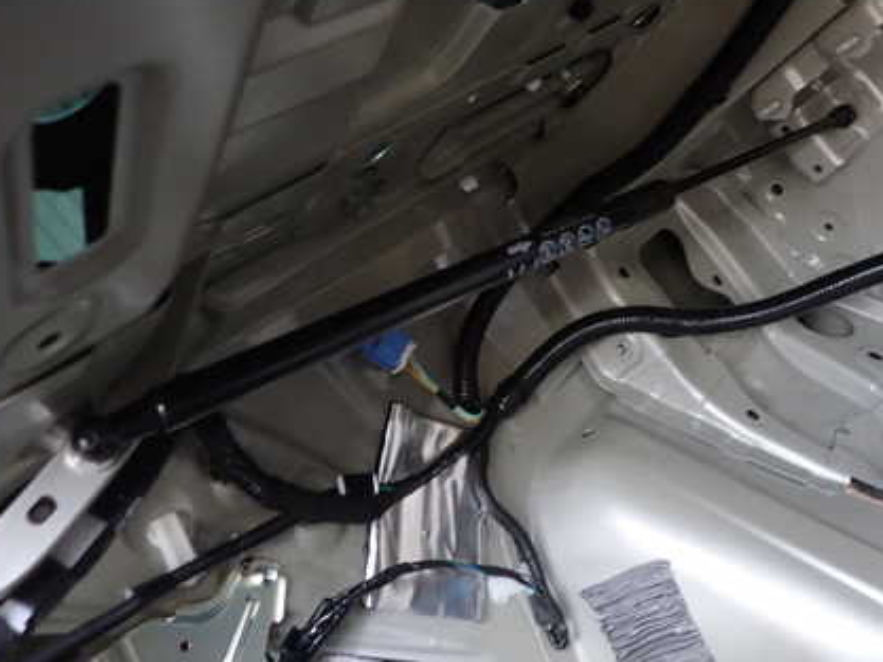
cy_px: 296
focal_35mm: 36
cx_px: 506
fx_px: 919
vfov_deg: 39.6
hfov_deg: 51.2
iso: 200
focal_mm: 4.5
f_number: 2
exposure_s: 1/40
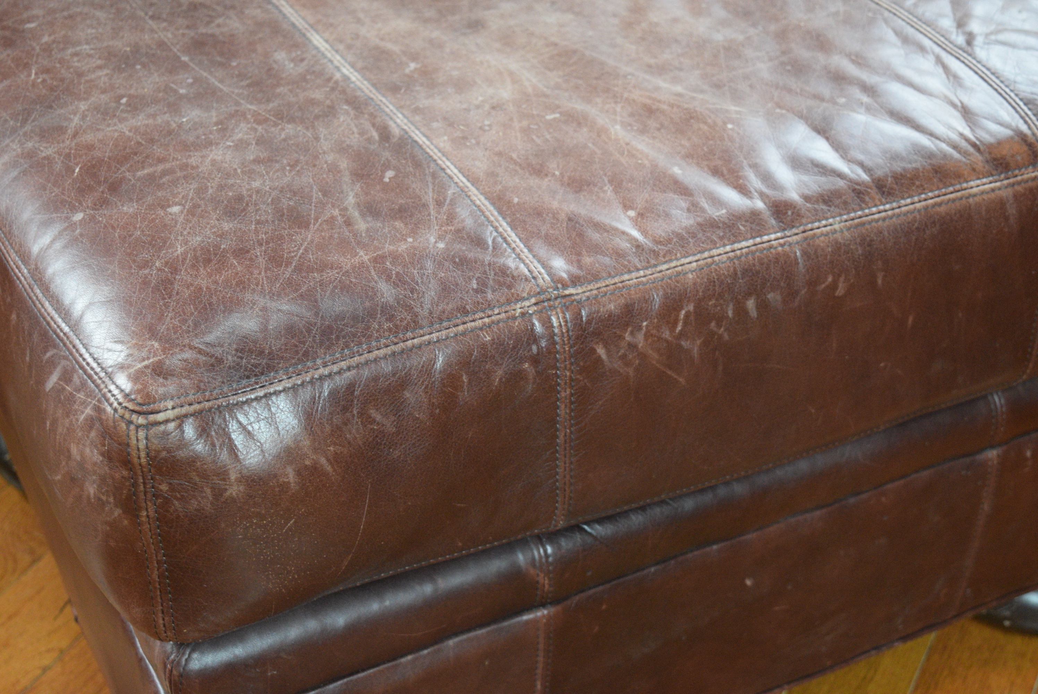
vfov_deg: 22.7
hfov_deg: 33.4
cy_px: 347
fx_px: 1731
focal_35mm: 60
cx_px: 519
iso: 2500
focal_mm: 40
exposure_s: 1/60
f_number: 4.8
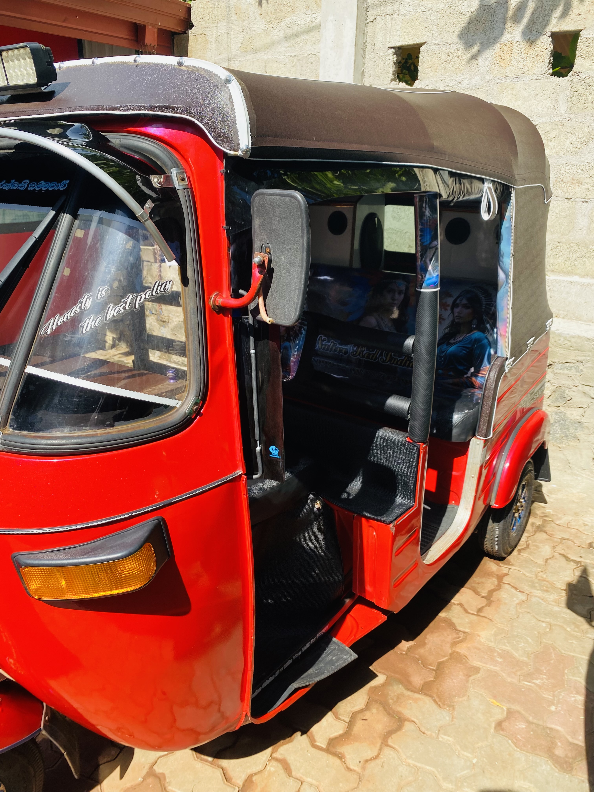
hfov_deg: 53.1
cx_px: 297
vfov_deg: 67.3
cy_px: 396
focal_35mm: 26
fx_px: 595
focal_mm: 4.25
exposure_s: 1/1034
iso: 32
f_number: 1.8
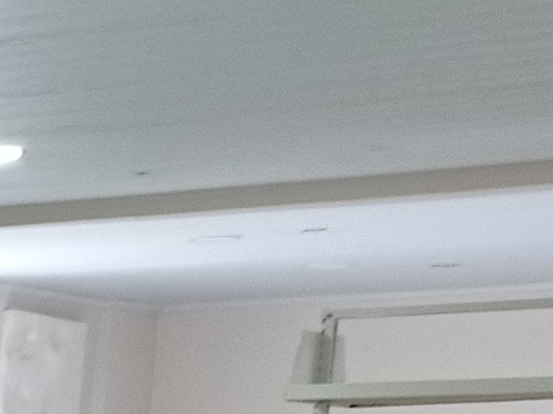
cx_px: -1232
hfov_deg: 8.0
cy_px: 1281
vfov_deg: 6.5
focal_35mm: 206
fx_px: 3288
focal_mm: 4.7
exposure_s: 1/50
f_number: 1.79
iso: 150
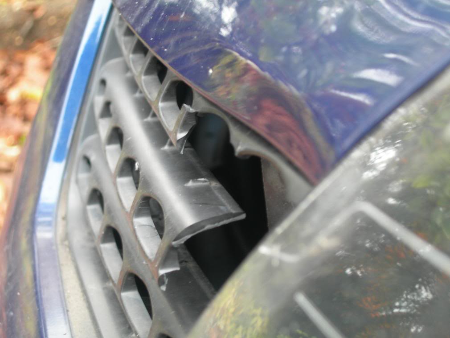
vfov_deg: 16.1
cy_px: 169
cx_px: 225
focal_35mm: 92
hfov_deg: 21.3
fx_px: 1196
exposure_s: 1/5.8
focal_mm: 19.1
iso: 50
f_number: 4.3
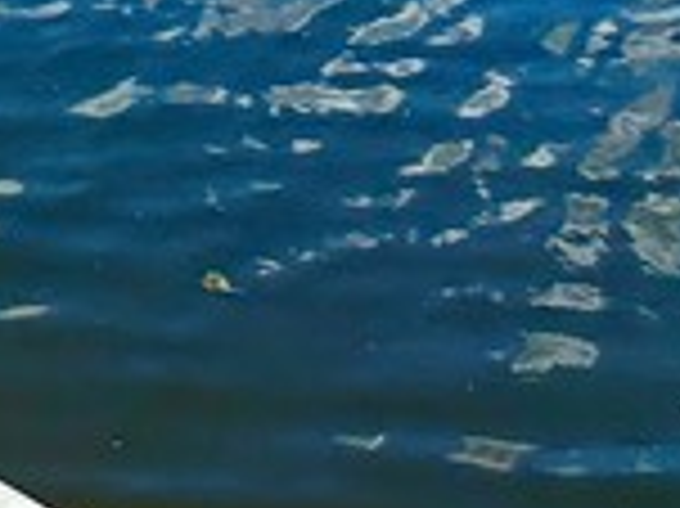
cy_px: -256
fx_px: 3199
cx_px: -1166
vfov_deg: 8.9
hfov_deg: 10.0
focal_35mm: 163
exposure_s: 1/13699
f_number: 1.78
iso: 80
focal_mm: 6.86
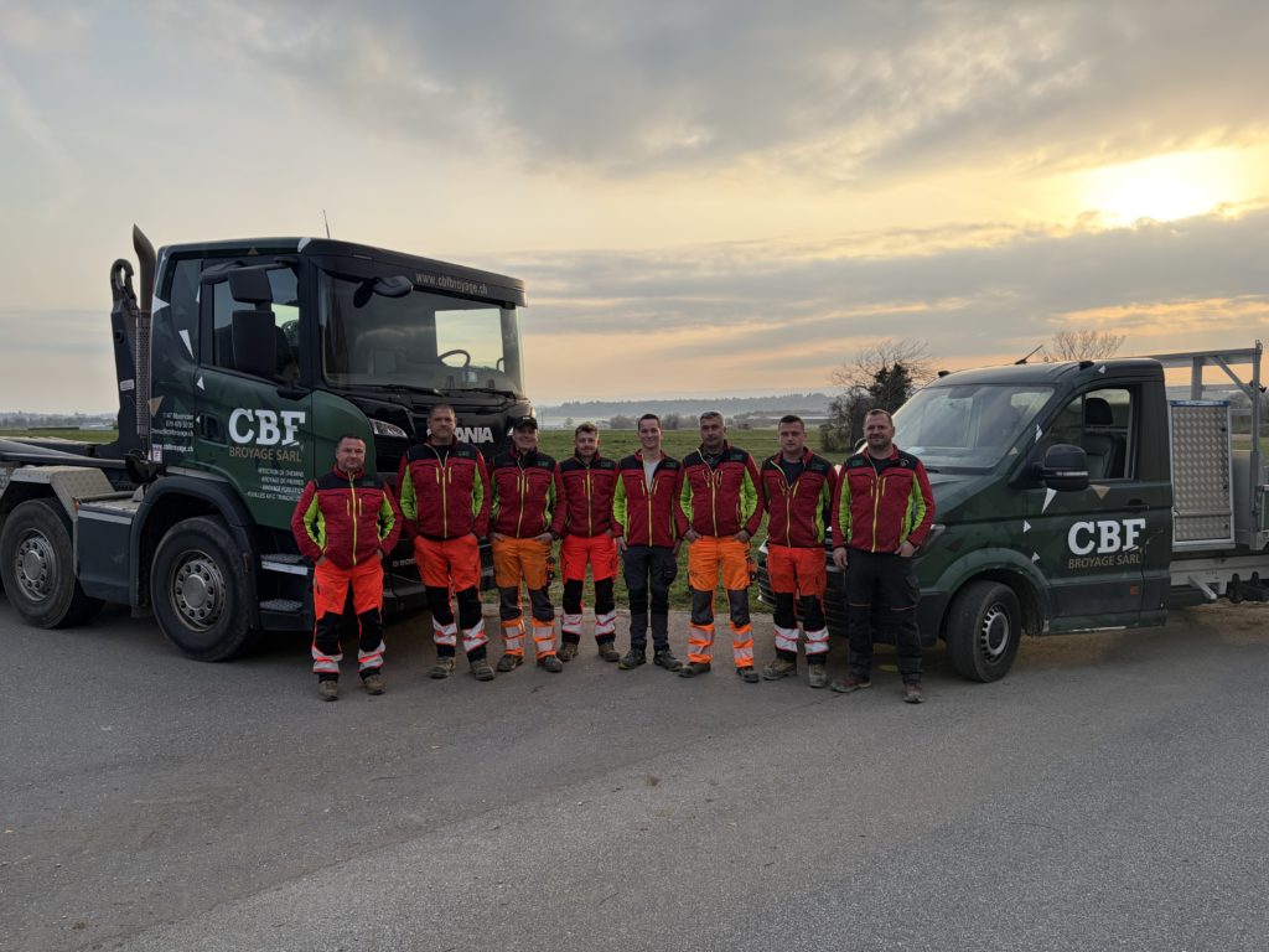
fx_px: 953
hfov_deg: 67.3
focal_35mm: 26
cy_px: 476
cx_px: 634
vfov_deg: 53.1
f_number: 1.6
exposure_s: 1/987
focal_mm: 5.96
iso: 64
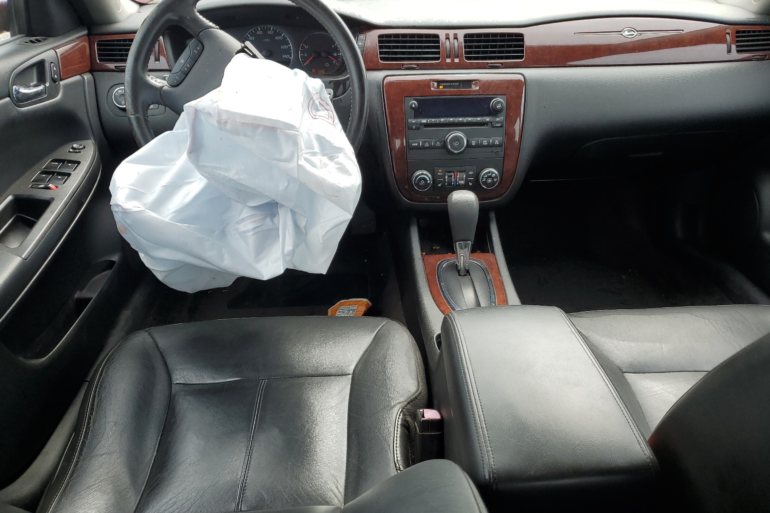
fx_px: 599
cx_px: 397
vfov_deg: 46.4
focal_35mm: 28
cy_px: 270
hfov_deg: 65.5
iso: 50
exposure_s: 1/435
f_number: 1.5
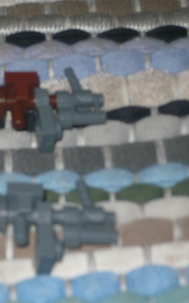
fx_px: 1038
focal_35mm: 126
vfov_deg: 16.6
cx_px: 19
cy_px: 151
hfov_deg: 10.3
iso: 100
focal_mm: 14.8
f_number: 4.6
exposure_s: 1/30
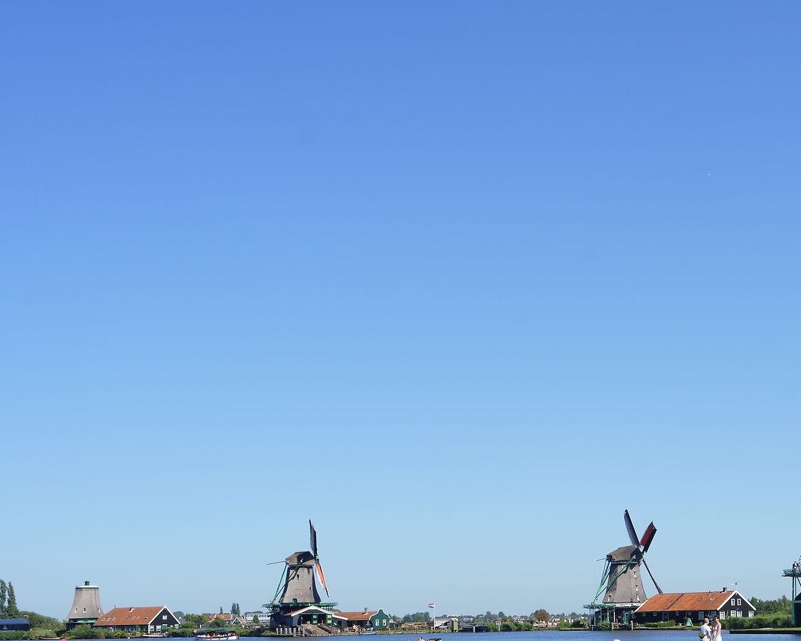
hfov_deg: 32.9
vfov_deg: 27.1
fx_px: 1304
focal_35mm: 55
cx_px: 671
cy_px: 503
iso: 100
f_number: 10
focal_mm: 28
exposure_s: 1/250
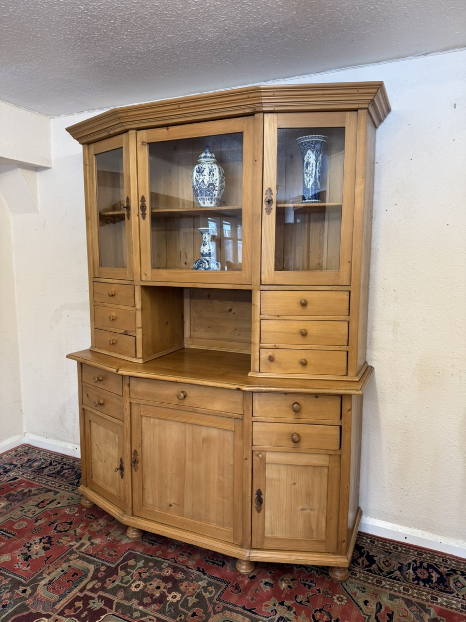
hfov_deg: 56.8
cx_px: 233
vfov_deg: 71.6
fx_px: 431
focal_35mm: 24
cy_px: 311
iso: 125
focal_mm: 6.76
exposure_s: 1/50
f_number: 1.78
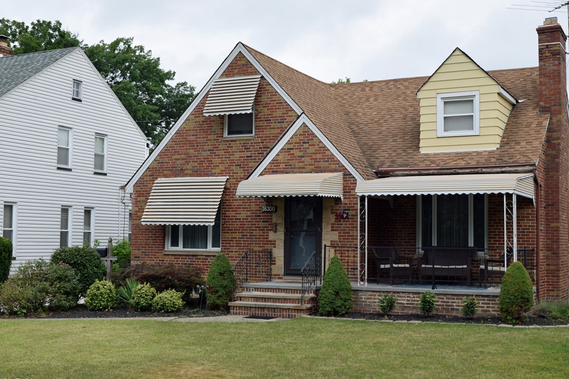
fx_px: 790
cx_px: 291
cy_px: 194
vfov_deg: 27.0
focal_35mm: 50
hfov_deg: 39.6
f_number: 8
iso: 220
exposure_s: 1/250
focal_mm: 32
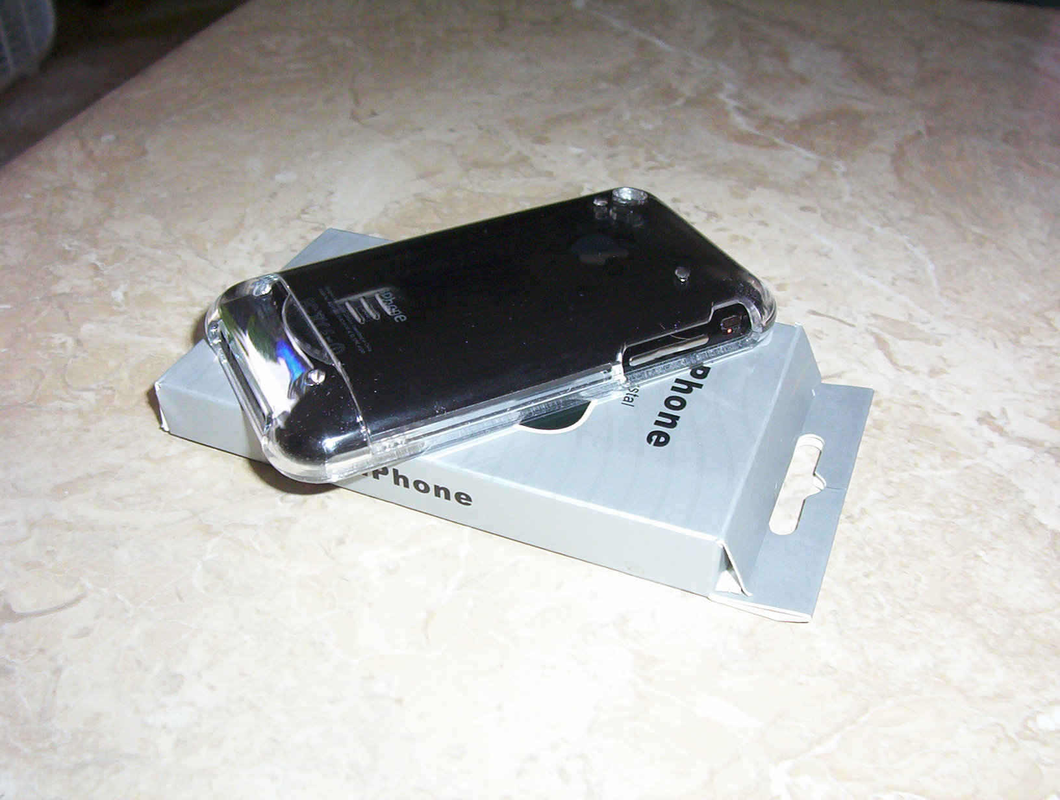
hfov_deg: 43.8
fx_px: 1320
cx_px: 530
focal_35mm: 43
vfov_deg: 33.7
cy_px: 400
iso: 140
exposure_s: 1/60
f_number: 2.73
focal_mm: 5.77
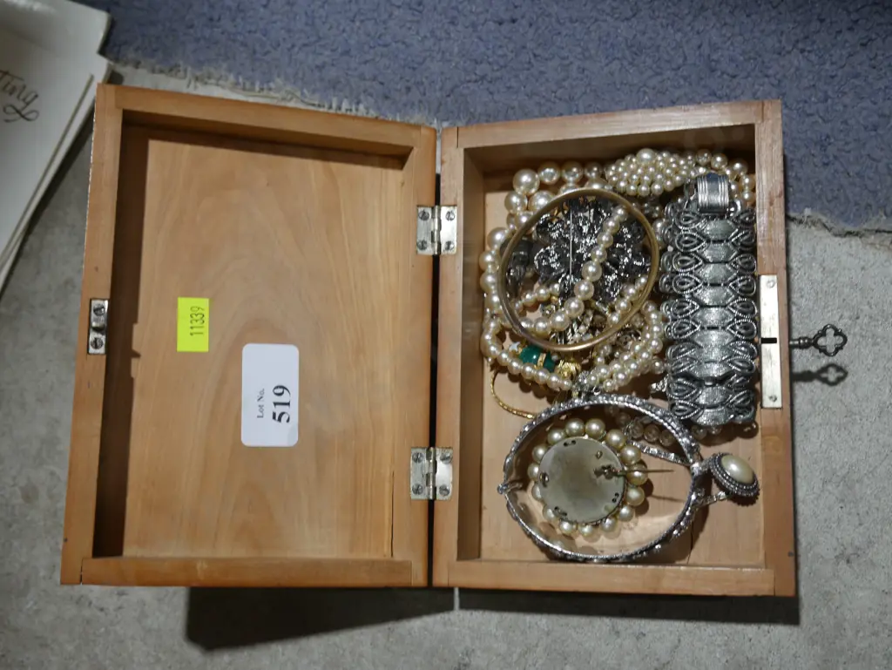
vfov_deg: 34.4
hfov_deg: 44.8
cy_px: 335
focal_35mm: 42
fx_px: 1083
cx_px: 446
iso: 320
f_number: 4.6
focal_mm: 21
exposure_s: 1/60
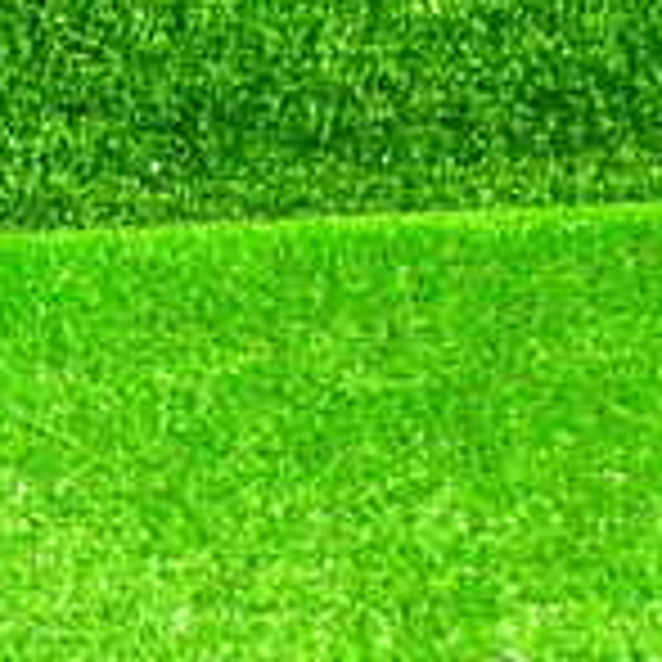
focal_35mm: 108
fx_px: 2337
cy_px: 90
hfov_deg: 15.1
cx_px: -279
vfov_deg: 16.0
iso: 640
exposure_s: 1/30
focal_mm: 5.4
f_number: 2.3
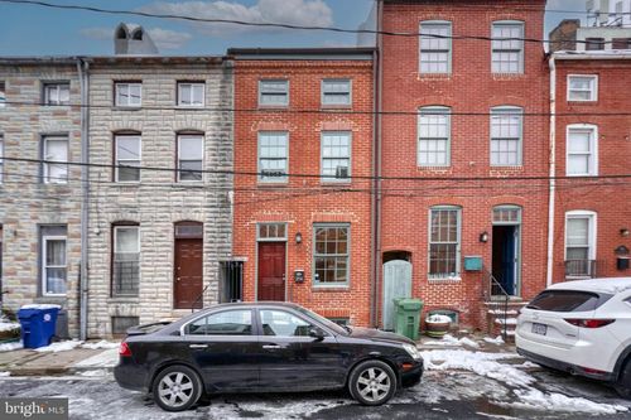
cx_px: 316
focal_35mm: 16
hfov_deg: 96.8
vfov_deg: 73.7
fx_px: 280
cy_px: 210
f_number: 9
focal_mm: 16
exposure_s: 1/400
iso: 640
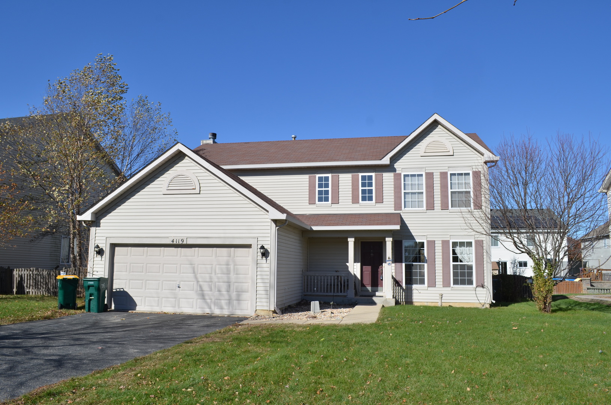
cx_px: 306
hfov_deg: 67.5
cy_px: 202
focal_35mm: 27
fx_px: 457
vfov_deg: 47.7
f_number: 9
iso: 100
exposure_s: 1/320
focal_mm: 18
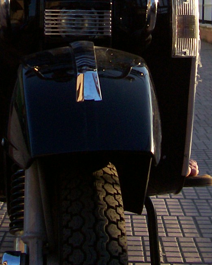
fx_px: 823
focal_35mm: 105
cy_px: -86
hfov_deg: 14.7
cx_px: 84
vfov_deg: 17.1
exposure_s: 1/453
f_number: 2.7
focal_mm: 5.6
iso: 80
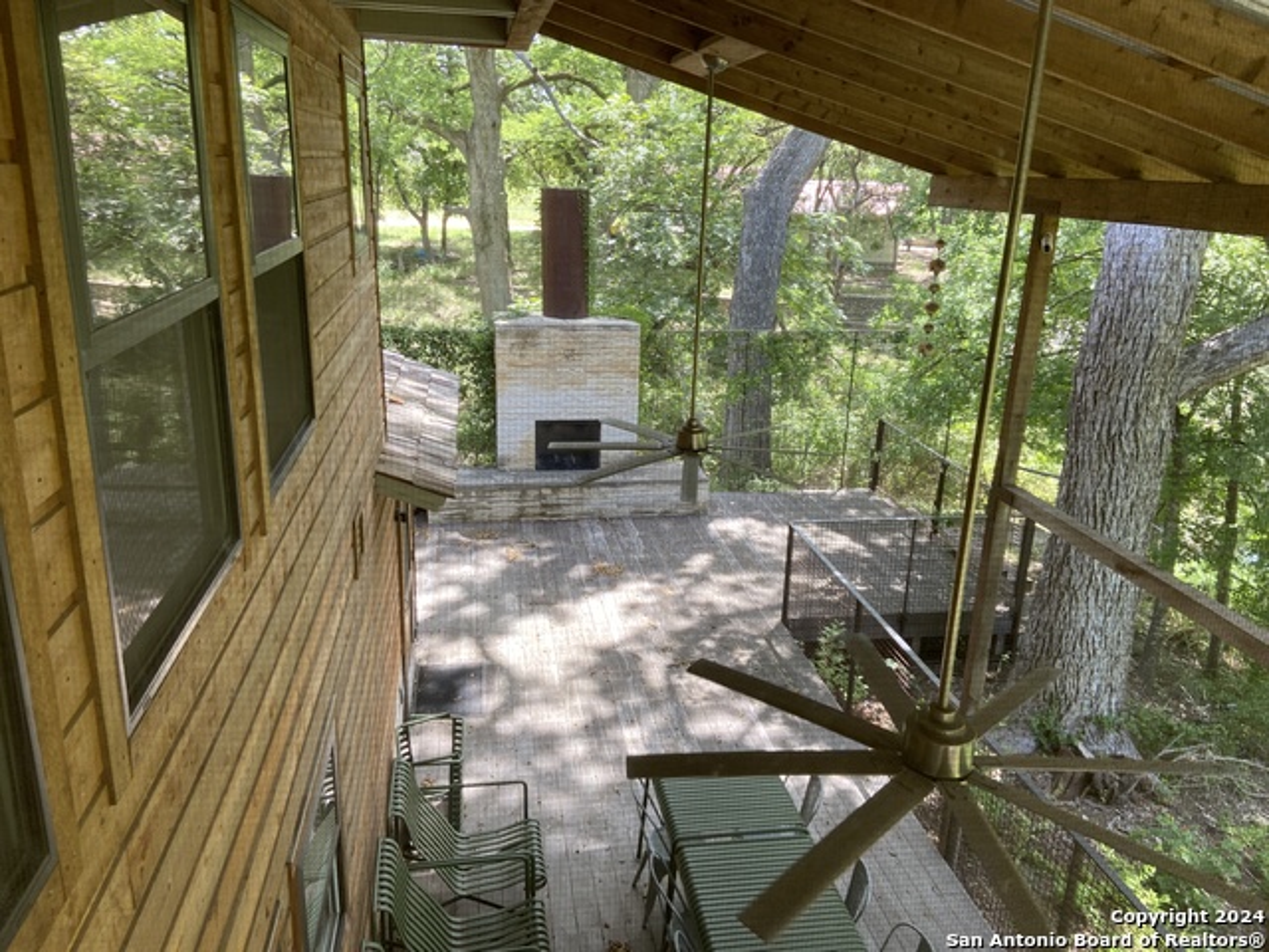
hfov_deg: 67.3
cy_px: 476
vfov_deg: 53.1
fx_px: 953
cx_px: 634
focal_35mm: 26
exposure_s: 1/122
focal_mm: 4.25
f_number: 1.8
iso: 50
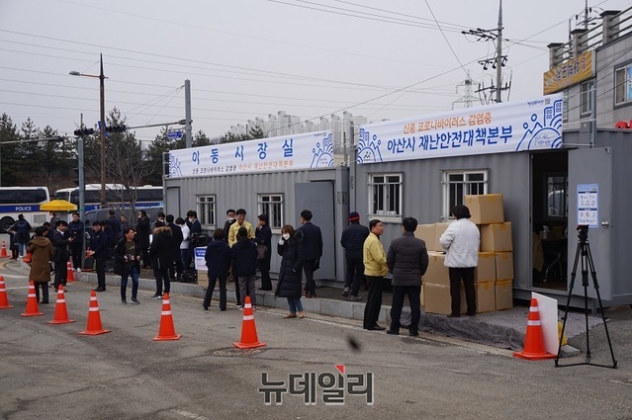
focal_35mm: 44
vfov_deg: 30.8
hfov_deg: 45.0
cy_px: 210
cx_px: 316
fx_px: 763
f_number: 11
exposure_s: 1/80
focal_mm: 29
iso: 100
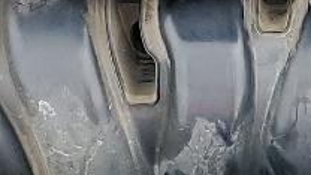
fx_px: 1798
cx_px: 333
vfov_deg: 5.6
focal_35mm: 218
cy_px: -12
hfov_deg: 9.8
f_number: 1.5
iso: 50
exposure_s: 1/233
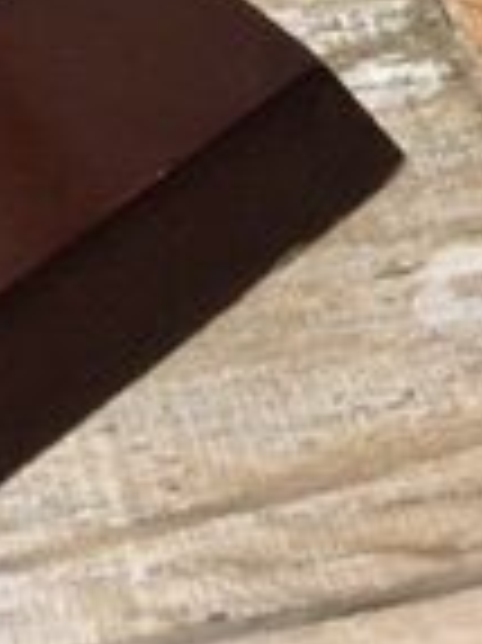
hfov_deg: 11.3
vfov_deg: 13.3
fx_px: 2417
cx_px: 14
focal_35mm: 130
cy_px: -603
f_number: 2.2
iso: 50
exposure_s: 1/17
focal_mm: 4.15
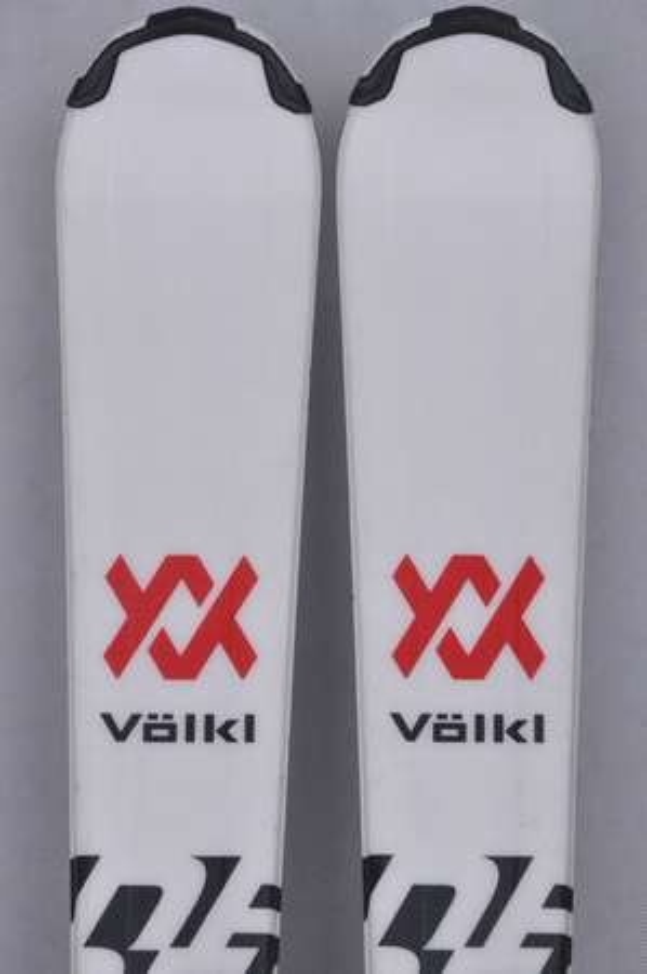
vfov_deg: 13.1
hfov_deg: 8.7
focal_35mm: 158
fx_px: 4255
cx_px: 324
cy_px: 487
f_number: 11
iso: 3200
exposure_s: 1/125
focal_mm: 105
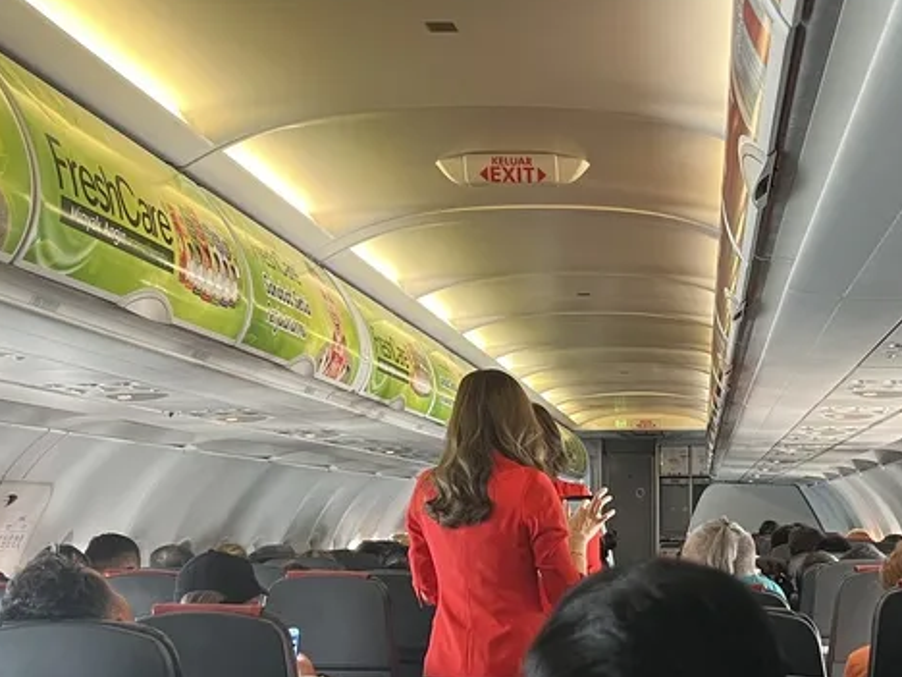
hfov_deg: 33.5
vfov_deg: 25.9
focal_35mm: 56
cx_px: 705
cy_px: 484
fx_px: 1459
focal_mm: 5.7
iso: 200
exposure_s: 1/57
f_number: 1.5
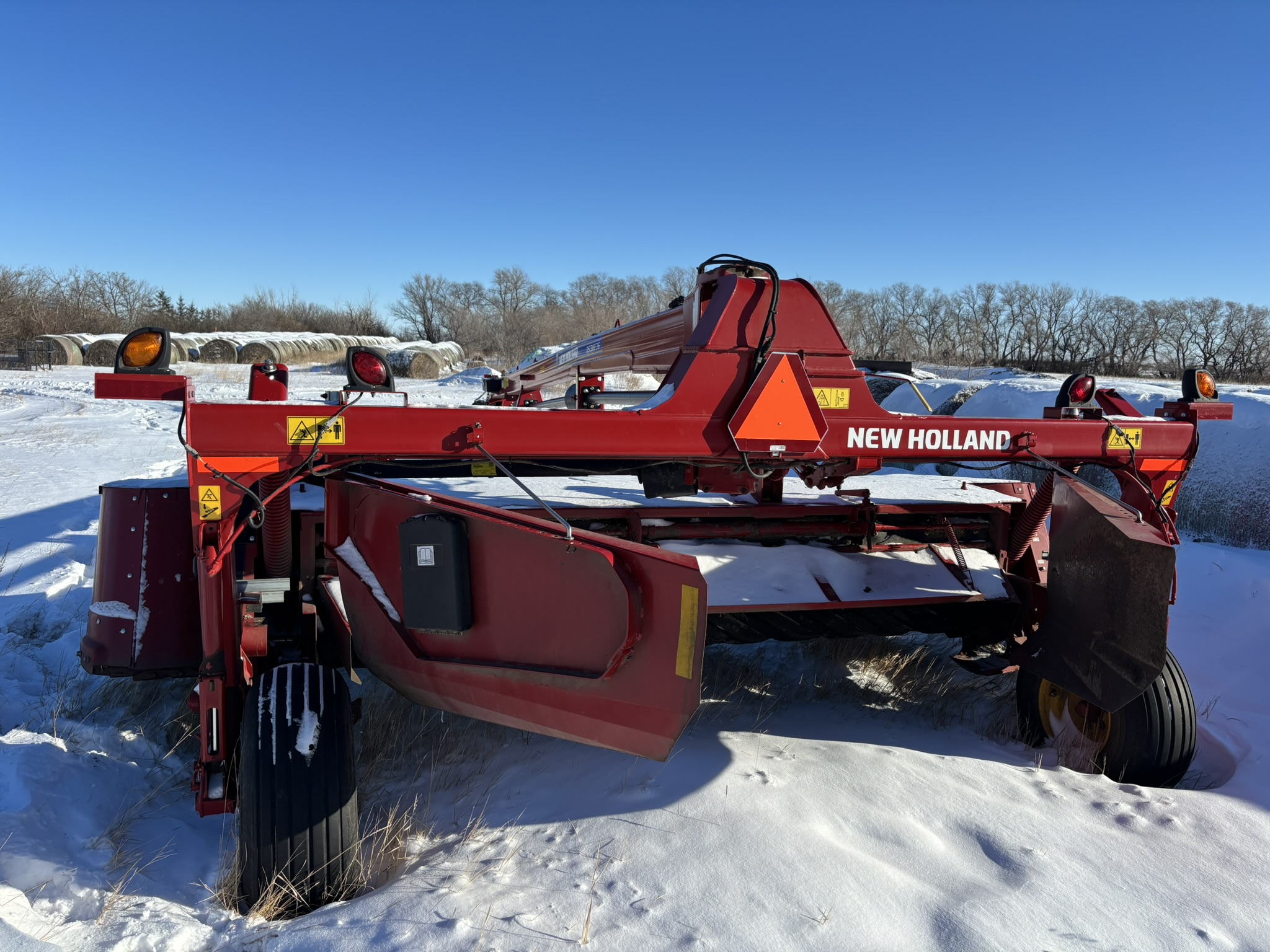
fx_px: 954
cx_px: 635
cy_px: 476
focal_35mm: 26
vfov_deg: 53.1
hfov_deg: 67.3
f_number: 1.6
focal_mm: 5.96
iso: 50
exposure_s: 1/3937
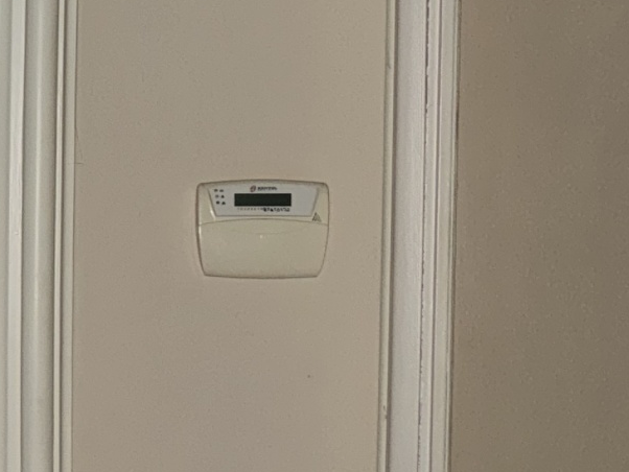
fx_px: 1854
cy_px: 277
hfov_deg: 16.2
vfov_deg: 14.5
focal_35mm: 102
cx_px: -507
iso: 125
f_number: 1.78
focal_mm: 6.76
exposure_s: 1/4
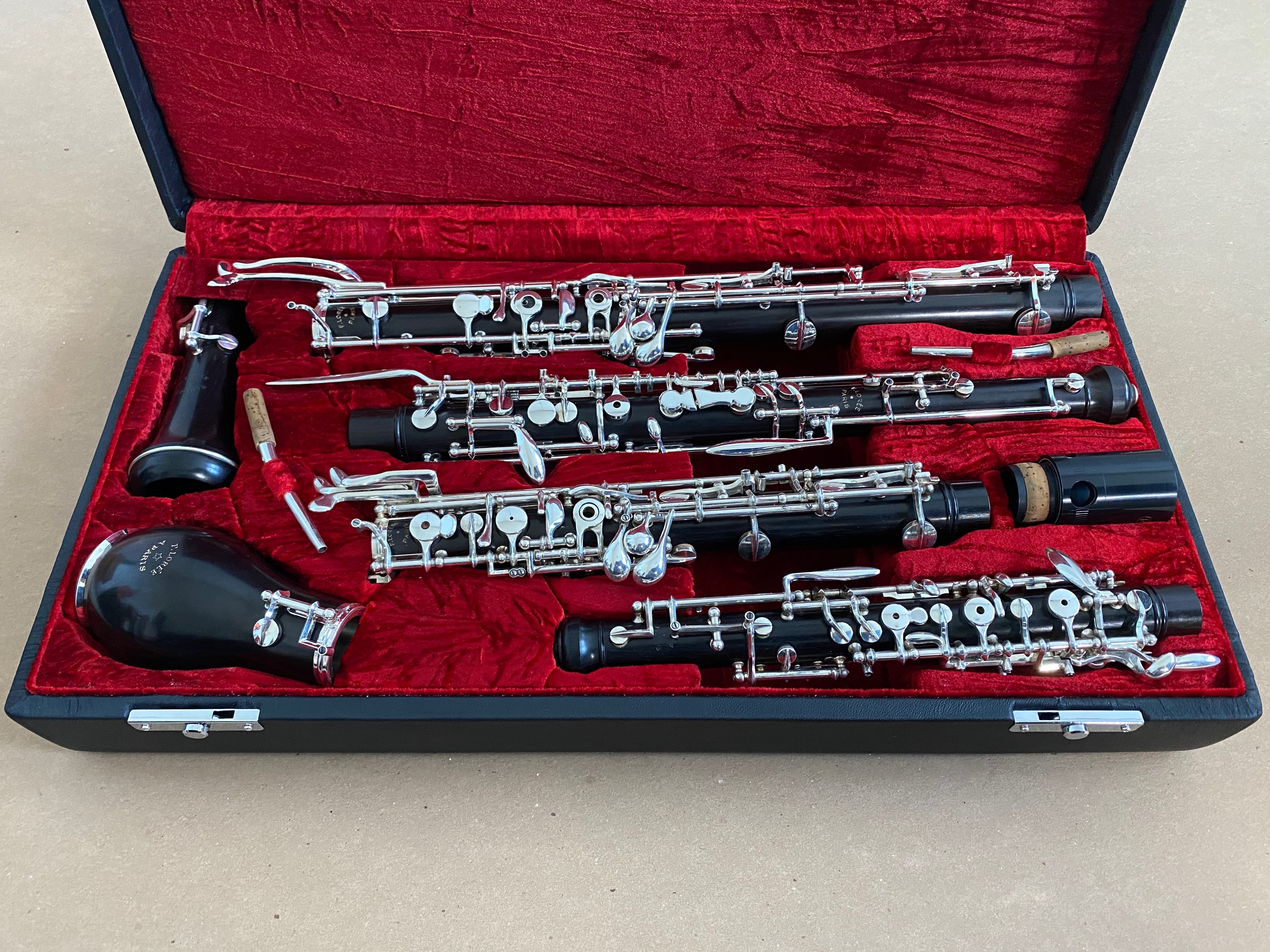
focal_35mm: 26
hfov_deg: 67.3
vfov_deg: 53.1
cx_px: 635
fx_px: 954
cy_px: 476
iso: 500
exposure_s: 1/55
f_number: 1.8
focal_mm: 4.25
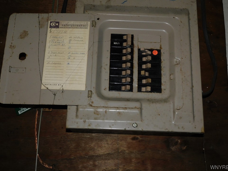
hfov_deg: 39.7
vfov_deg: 30.3
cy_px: 81
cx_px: 114
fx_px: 316
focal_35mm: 48
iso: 200
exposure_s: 1/30
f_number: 4
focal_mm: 8.1
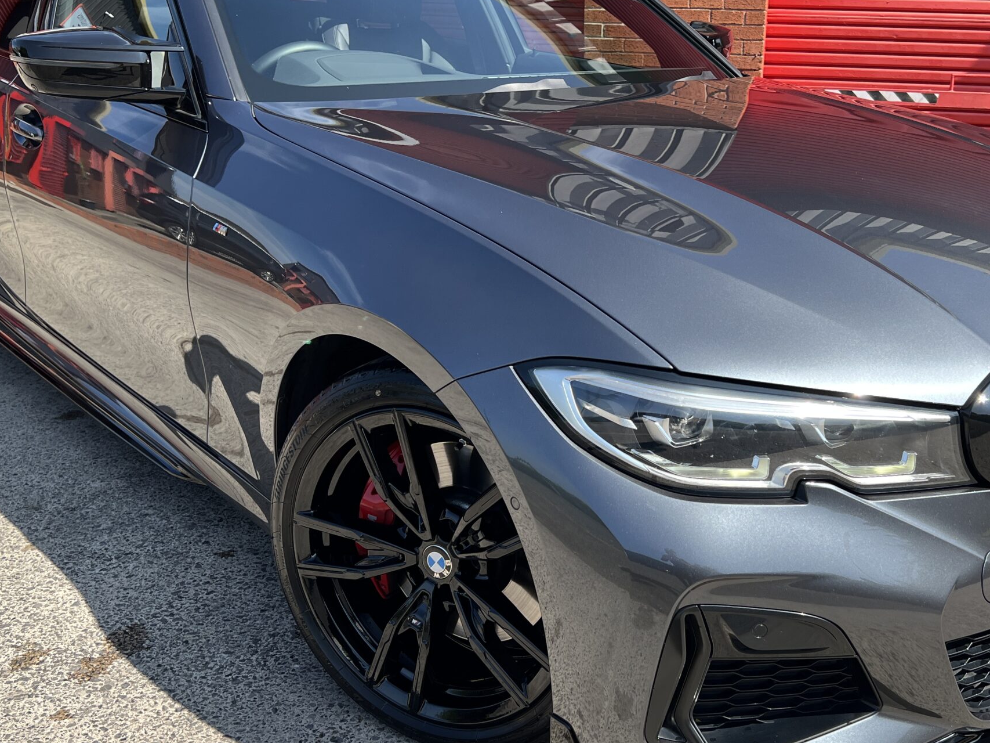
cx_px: 573
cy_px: 375
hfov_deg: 47.7
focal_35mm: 39
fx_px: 1115
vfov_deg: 36.8
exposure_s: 1/1344
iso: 50
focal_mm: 5.7
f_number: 1.5
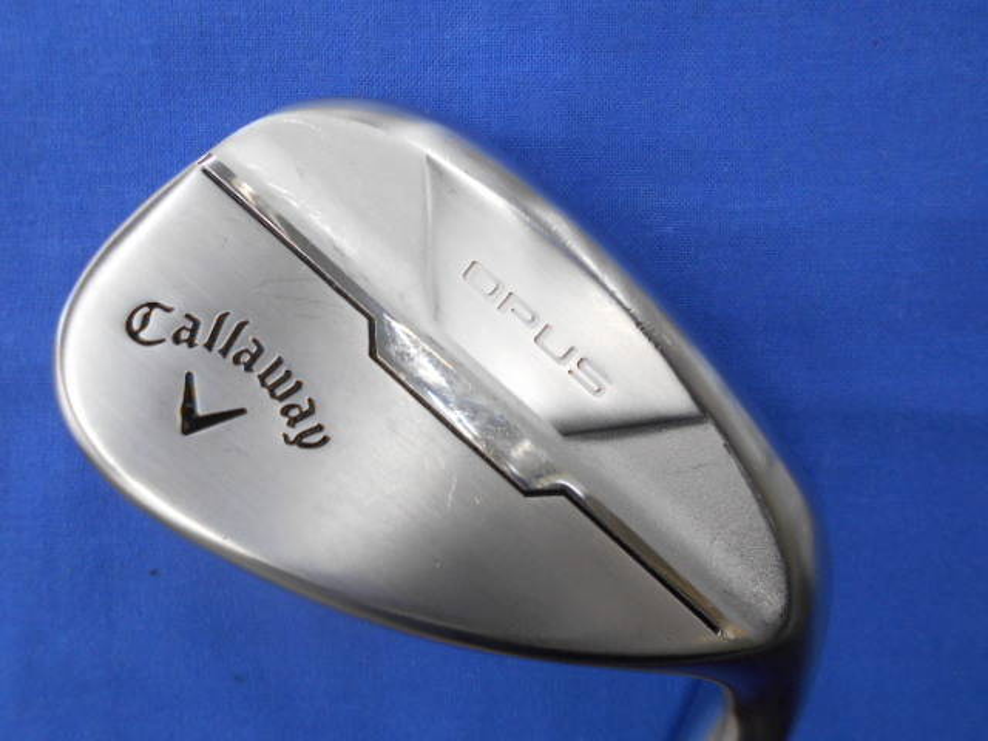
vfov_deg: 53.1
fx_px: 742
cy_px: 370
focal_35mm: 26
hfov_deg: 67.3
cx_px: 494
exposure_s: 1/30
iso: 125
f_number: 3.2
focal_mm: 4.6
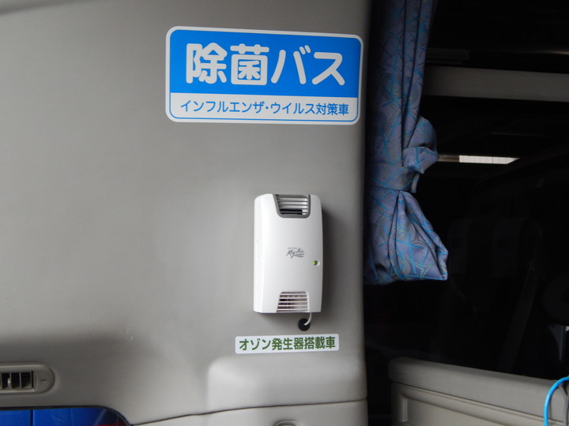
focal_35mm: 49
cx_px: 284
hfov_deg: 38.9
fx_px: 805
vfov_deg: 29.7
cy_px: 213
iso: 250
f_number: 3.7
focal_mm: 8.6
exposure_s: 1/30
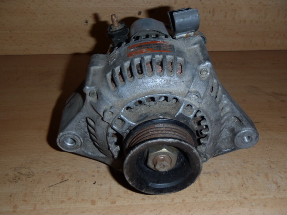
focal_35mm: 38
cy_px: 108
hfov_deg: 49.0
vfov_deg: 37.7
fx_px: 315
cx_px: 144
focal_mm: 6.83
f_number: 4.6
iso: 100
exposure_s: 1/40
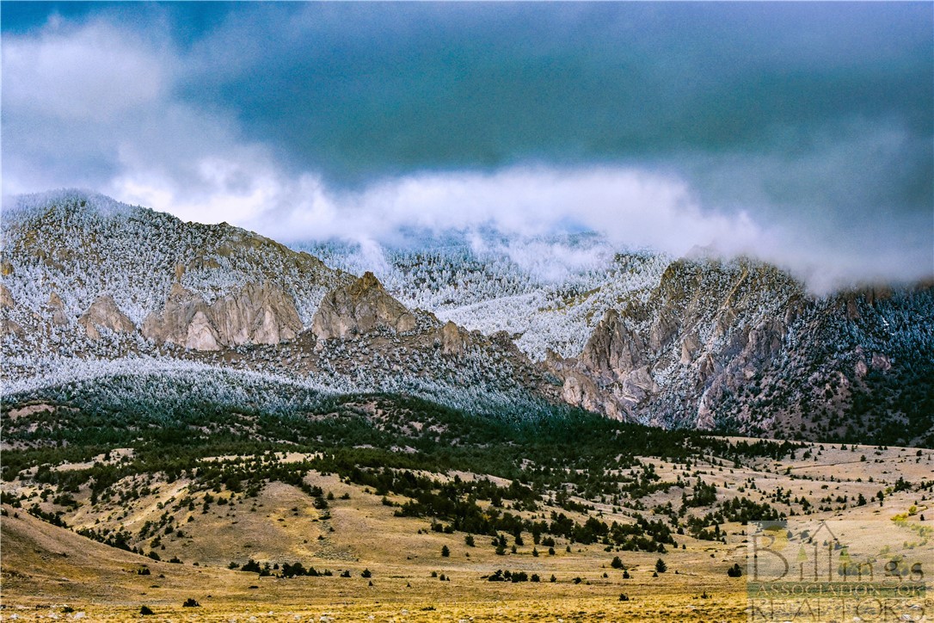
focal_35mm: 105
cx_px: 467
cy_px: 312
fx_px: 2724
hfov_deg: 19.5
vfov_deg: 13.0
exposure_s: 1/1000
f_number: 8
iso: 800
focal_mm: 70
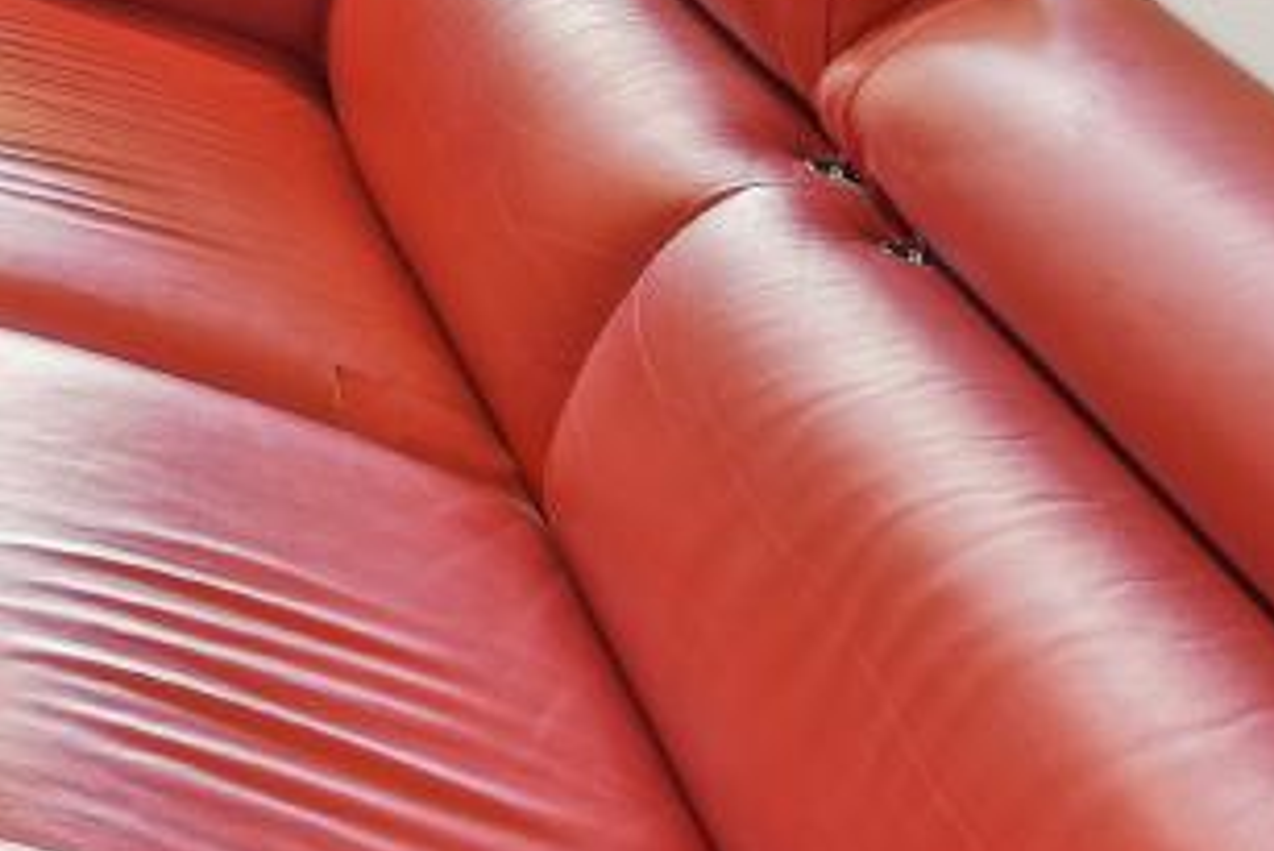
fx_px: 1770
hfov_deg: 20.3
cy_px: -884
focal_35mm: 50
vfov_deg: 17.9
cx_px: -1199
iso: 400
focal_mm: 12
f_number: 11
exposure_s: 1/2
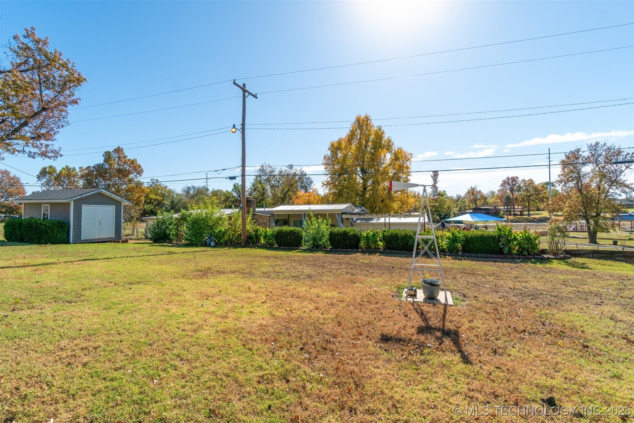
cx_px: 317
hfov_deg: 95.0
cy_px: 212
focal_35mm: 16
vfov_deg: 72.0
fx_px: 291
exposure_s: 1/500
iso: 100
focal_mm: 11
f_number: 8
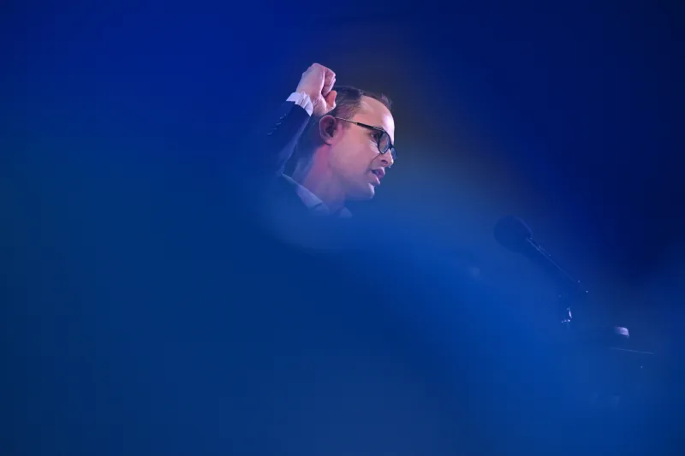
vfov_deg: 6.9
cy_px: 228
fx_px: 3805
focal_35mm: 200
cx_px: 342
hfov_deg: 10.3
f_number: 4.5
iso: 2500
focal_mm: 200
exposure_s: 1/500
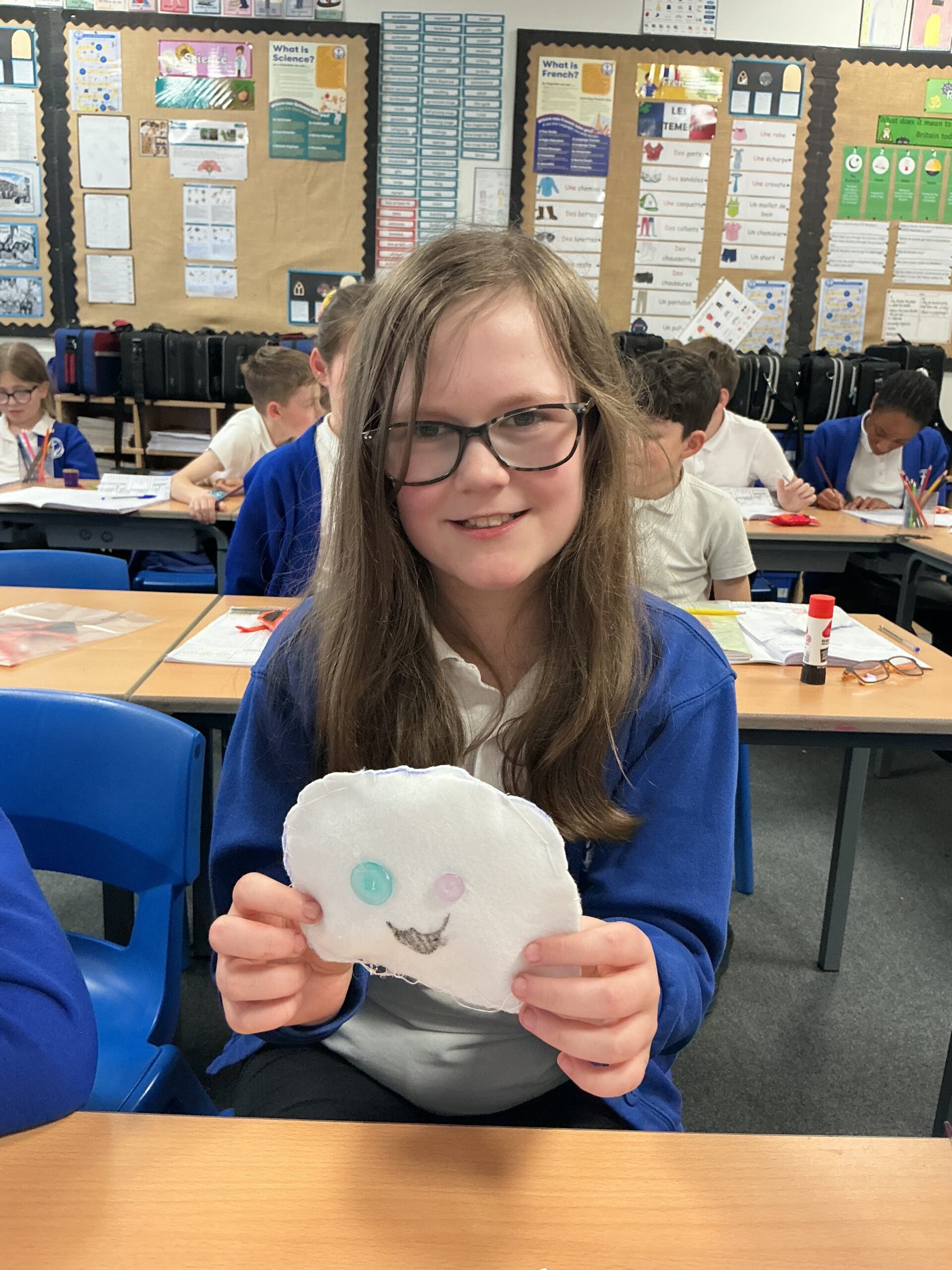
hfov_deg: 48.2
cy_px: 635
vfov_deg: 61.7
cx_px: 476
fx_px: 1063
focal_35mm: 29
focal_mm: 3
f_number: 1.8
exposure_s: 1/60
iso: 160
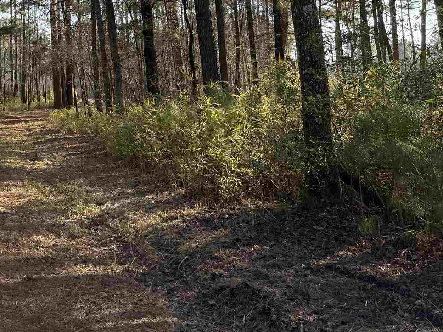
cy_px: -34
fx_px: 755
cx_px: -55
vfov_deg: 23.3
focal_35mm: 59
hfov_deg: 29.3
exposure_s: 1/1046
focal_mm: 6.76
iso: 100
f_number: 1.78
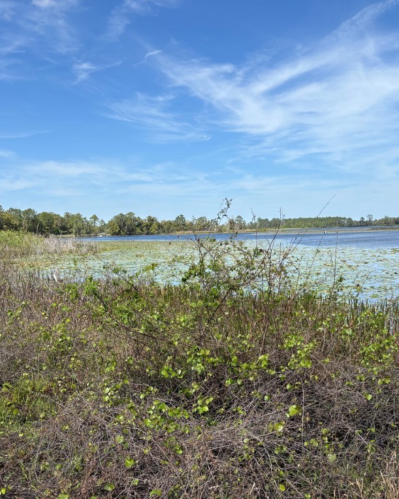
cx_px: 257
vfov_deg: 52.8
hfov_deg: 42.9
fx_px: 502
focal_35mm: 34
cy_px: 249
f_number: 1.6
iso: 50
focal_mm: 5.96
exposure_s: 1/3788
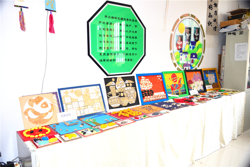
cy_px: 84
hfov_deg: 65.5
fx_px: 194
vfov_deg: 46.4
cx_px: 125
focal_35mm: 28
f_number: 3.5
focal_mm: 28
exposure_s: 1/80
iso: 250
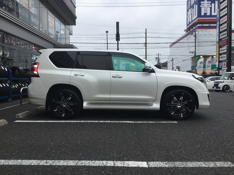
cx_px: 117
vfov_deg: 45.4
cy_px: 88
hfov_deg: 58.4
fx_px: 210
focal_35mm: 31
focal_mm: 3.3
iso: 25
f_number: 2.4
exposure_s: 1/754
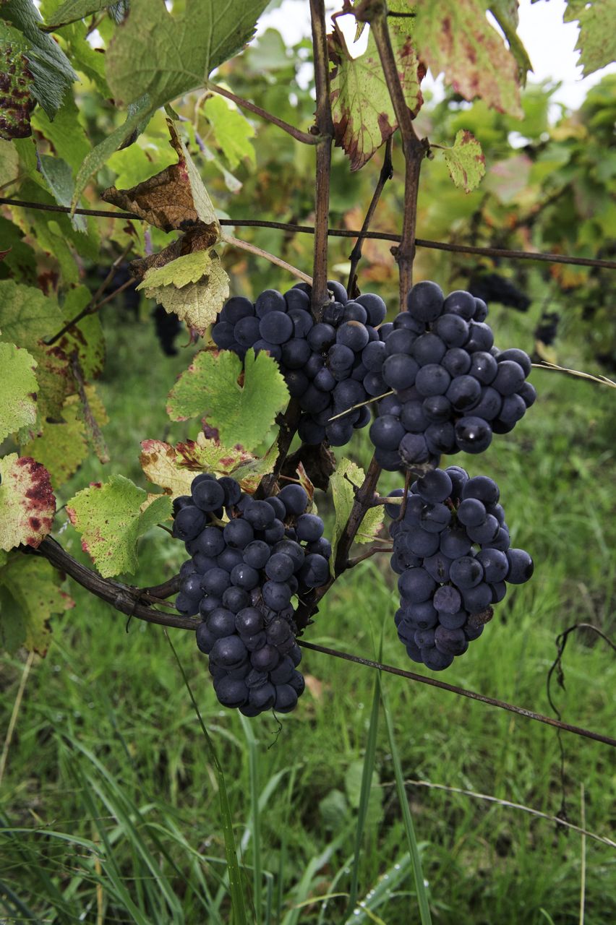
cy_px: 462
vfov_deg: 46.4
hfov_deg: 31.9
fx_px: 1079
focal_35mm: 42
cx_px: 308
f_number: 8
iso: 1800
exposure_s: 1/500
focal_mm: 42
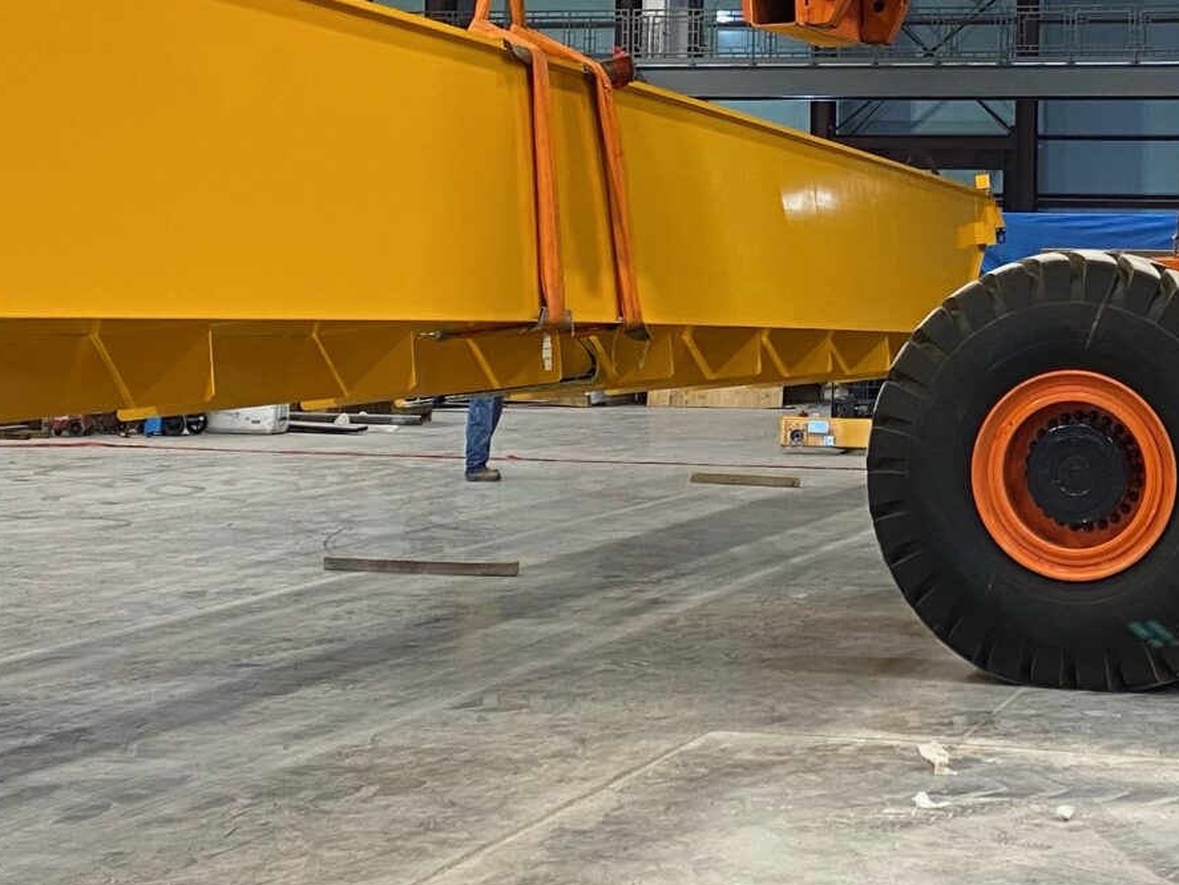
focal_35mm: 75
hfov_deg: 25.6
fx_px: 2555
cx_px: 900
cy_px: 128
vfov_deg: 19.4
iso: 100
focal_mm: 4.25
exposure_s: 1/60
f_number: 1.8
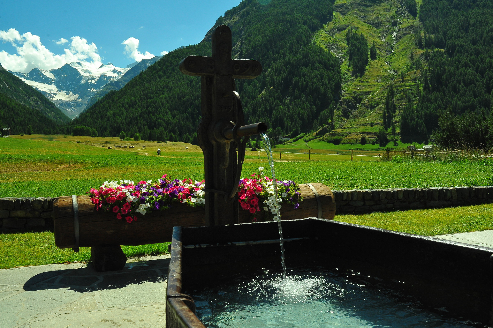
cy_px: 164
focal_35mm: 35
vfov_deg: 37.8
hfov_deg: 54.5
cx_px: 246
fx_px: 479
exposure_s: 1/640
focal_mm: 35
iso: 1600
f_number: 16
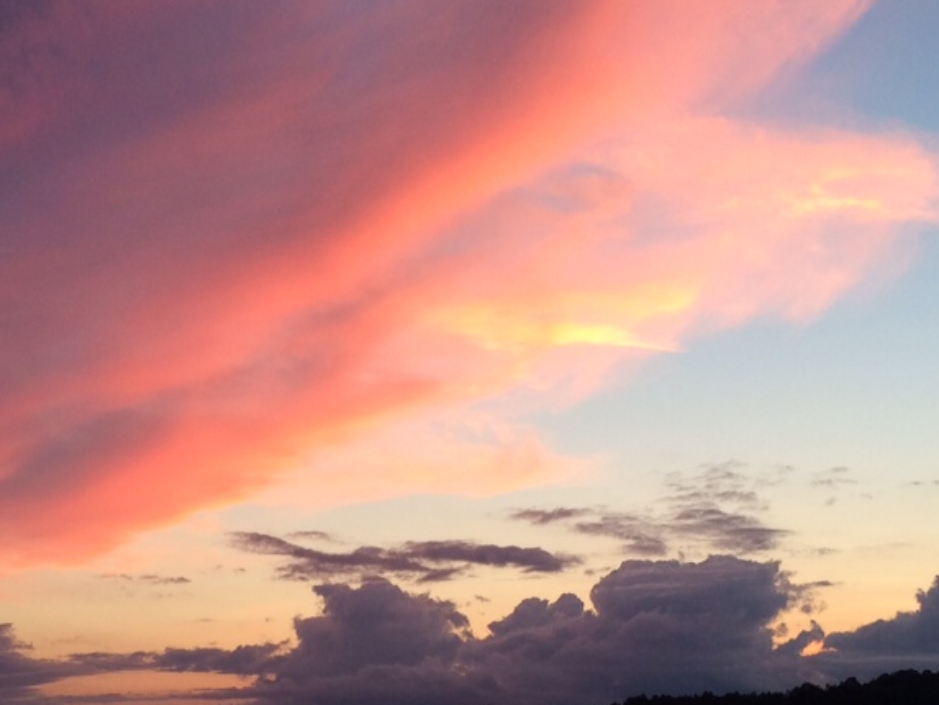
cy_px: 728
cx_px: 351
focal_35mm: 67
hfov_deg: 28.9
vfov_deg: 21.1
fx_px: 1818
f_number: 2.2
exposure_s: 1/60
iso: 40
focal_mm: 4.12
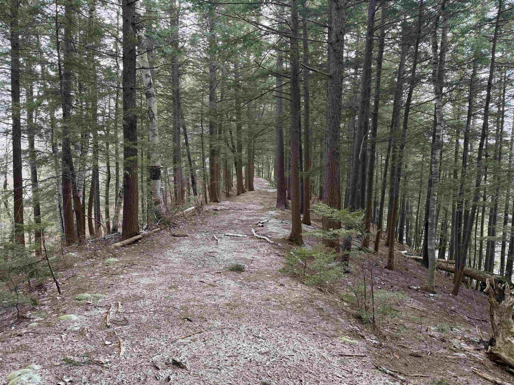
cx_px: 257
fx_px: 356
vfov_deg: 56.8
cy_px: 192
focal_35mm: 24
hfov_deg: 71.6
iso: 100
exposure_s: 1/132
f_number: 1.78
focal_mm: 6.76
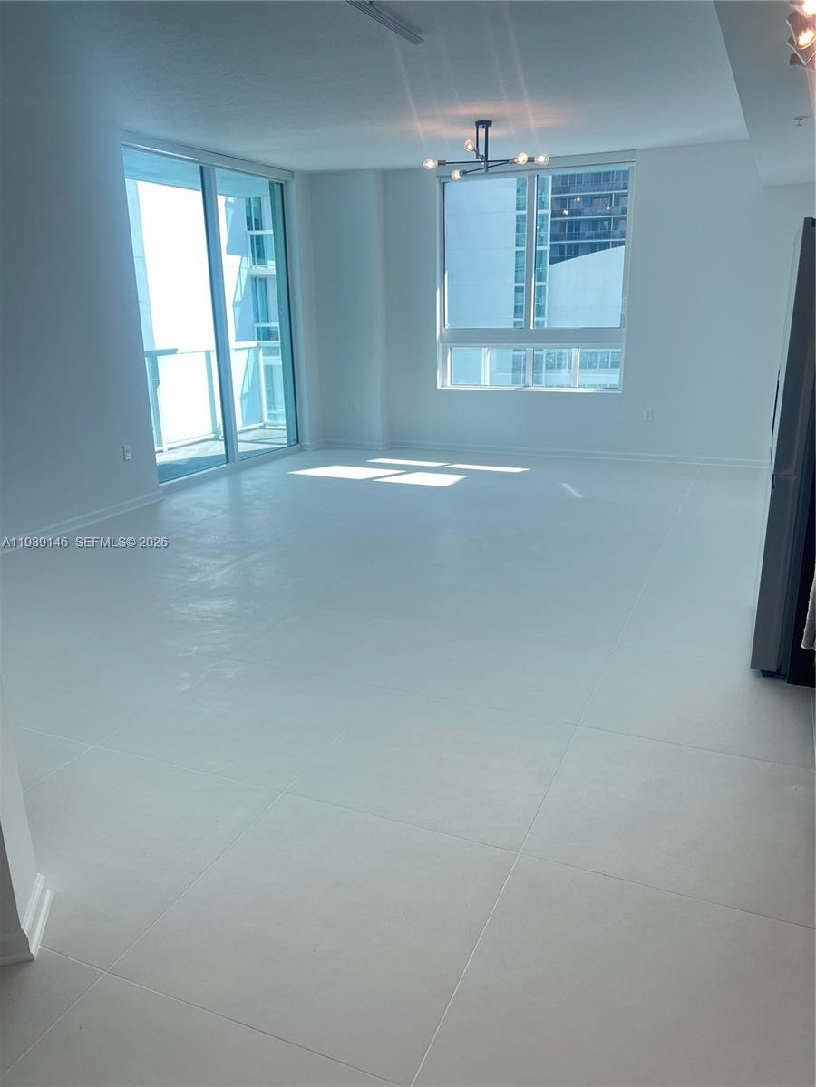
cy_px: 544
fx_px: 817
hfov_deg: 53.1
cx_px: 408
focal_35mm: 26
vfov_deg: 67.3
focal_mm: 5.7
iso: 50
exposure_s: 1/351
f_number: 1.5
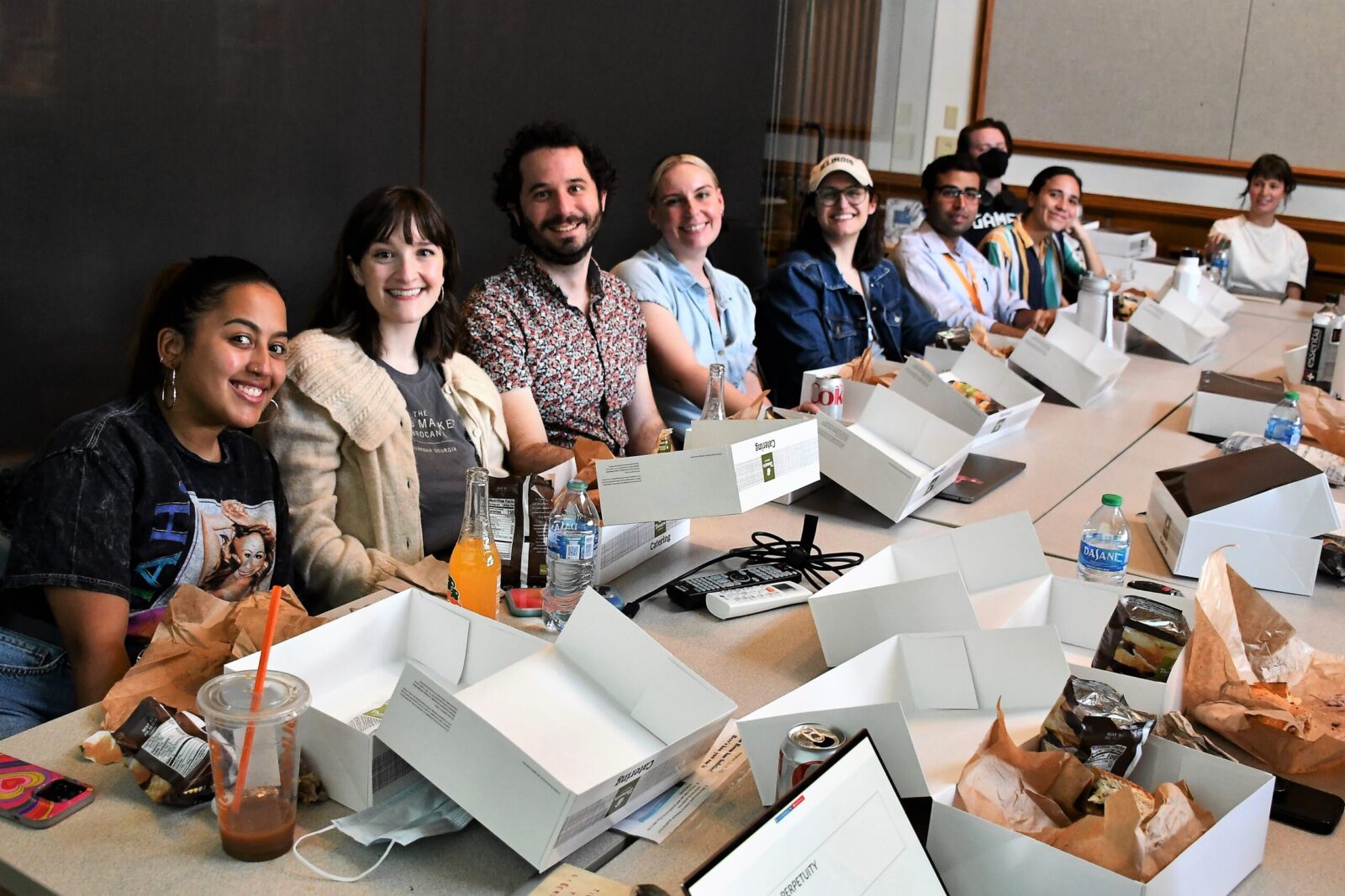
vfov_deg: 36.9
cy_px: 448
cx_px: 672
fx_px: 1345
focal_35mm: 36
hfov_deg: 53.1
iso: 2000
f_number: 3.5
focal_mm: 18
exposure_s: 1/125
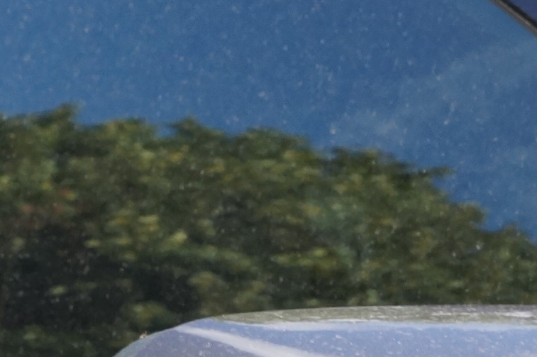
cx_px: 95
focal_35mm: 307
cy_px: 382
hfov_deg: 6.7
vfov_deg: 4.5
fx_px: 4574
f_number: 11
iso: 400
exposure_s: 1/125
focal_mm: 40
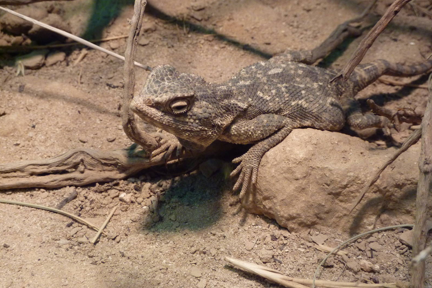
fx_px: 792
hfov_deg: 30.5
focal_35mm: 66
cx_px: 216
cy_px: 125
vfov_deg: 20.6
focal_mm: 10.3
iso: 320
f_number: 4
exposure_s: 1/40
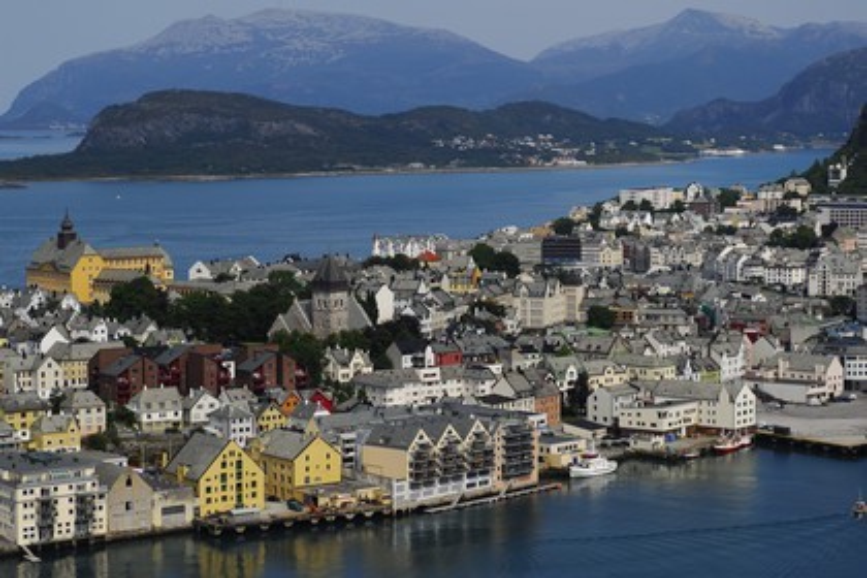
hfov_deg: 22.6
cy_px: 289
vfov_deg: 15.2
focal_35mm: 90
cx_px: 434
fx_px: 2167
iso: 100
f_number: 4
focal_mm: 60
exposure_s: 1/2000
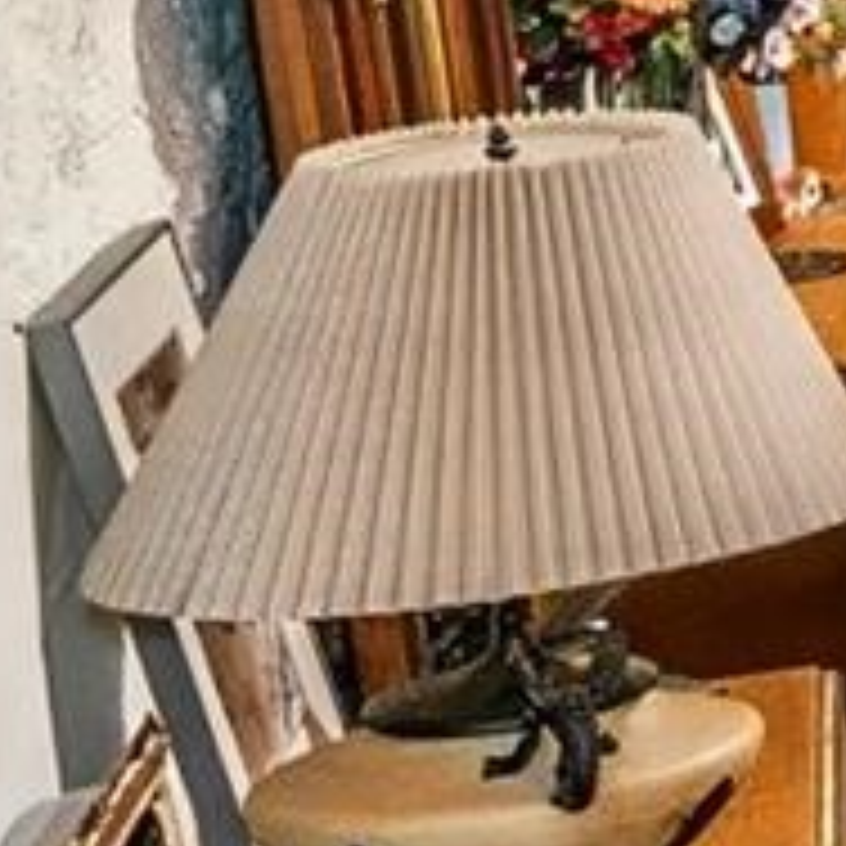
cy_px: -538
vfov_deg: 10.0
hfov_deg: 6.1
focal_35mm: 167
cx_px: 4329
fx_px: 4618
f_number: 4
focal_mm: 12
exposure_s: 1/160
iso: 1250
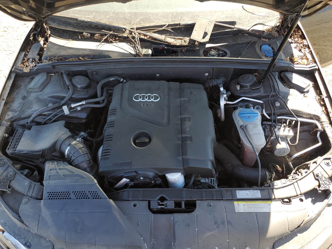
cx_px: 166
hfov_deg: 67.3
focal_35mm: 26
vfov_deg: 53.1
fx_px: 249
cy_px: 124
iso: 50
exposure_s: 1/256
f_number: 1.5
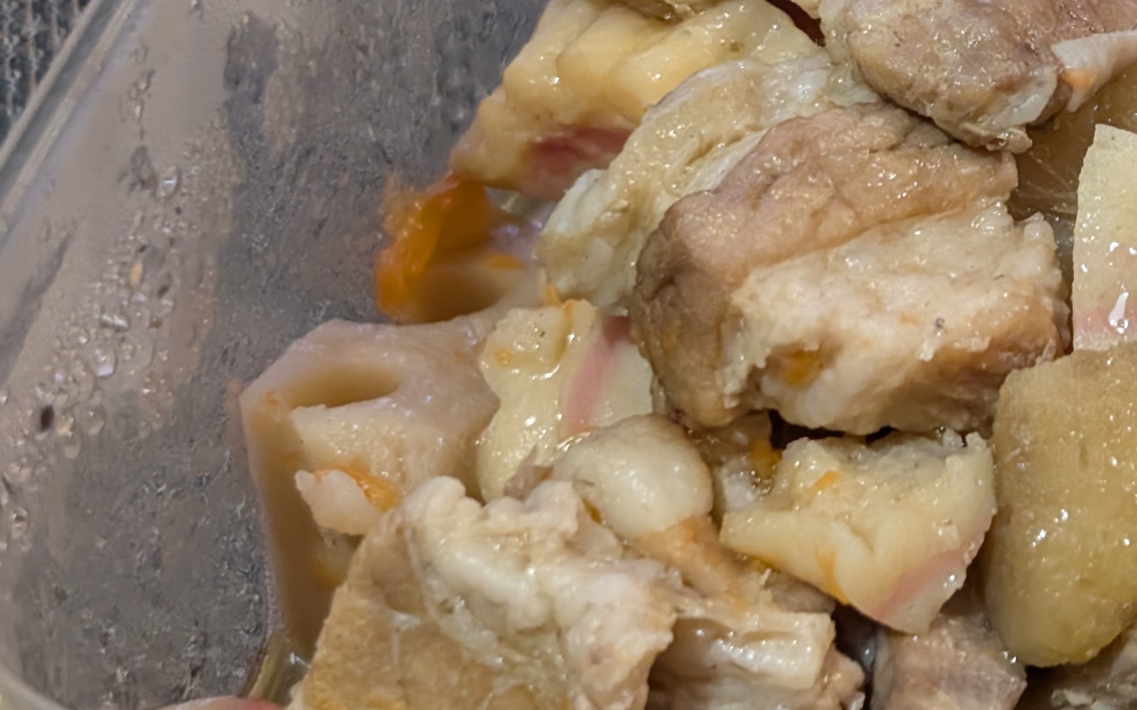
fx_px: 3254
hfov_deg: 19.4
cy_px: 98
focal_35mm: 105
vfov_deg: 12.4
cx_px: 1063
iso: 1369
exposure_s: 1/110
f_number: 1.68
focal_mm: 6.9
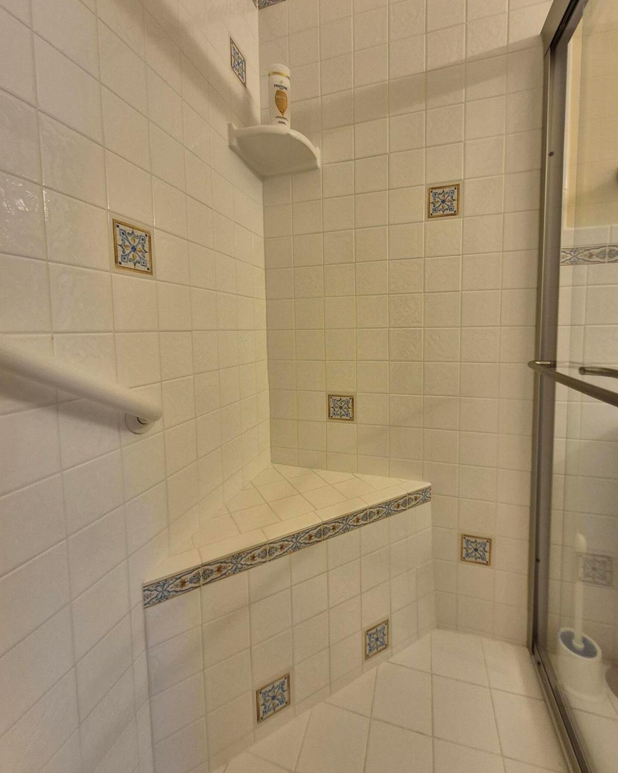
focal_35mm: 14
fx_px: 320
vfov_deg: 100.4
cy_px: 353
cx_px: 314
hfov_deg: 88.0
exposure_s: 1/60
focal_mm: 1.74
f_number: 2.2
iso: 125
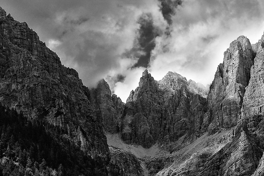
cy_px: 113
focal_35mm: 207
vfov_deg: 6.6
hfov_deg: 10.0
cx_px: 156
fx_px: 1514
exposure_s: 1/1250
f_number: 7.1
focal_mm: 95
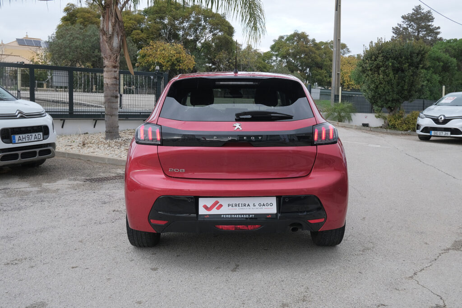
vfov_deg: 41.1
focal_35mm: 32
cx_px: 231
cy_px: 154
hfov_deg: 58.7
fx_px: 411
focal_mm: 21.5
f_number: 8
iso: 400
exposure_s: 1/100
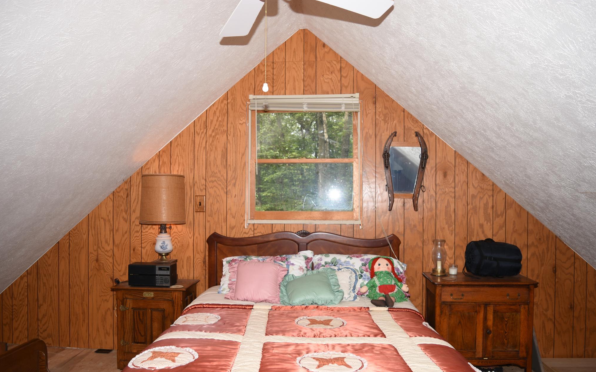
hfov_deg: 66.5
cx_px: 296
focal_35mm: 28
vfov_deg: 44.5
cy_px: 201
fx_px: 455
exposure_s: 1/125
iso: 100
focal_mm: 18
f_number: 3.5
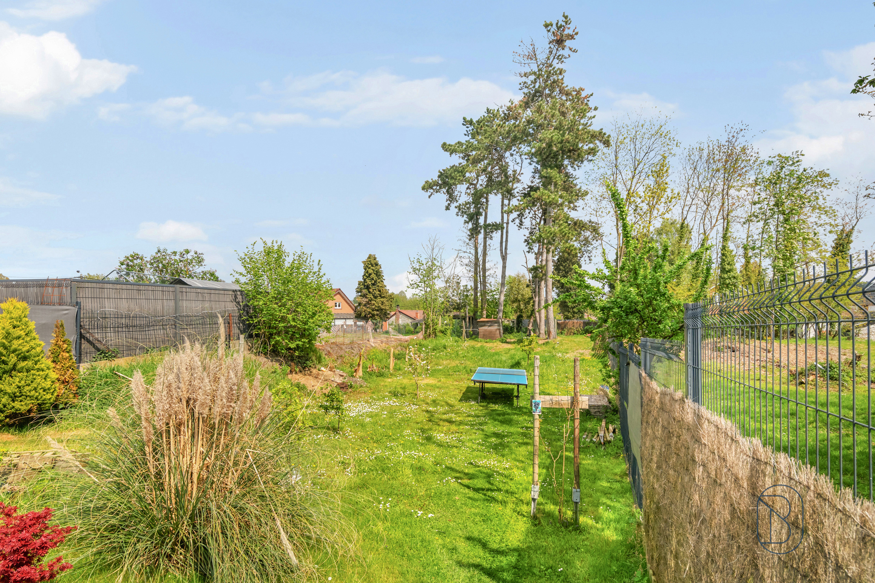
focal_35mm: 19
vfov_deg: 64.6
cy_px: 292
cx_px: 438
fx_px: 462
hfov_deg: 86.9
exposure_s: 1/1600
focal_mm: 19
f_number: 8
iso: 800
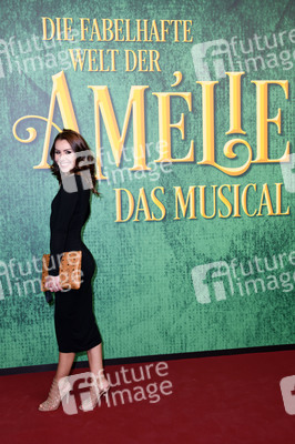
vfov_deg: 48.5
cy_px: 222
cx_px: 148
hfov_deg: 33.3
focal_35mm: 40
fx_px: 492
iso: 200
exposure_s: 1/160
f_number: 6.3
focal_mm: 40
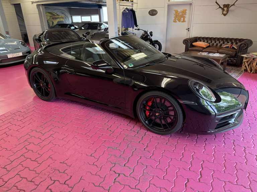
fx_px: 178
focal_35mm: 24
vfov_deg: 56.8
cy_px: 96
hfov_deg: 71.6
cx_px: 128
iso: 200
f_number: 1.78
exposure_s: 1/100
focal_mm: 6.76
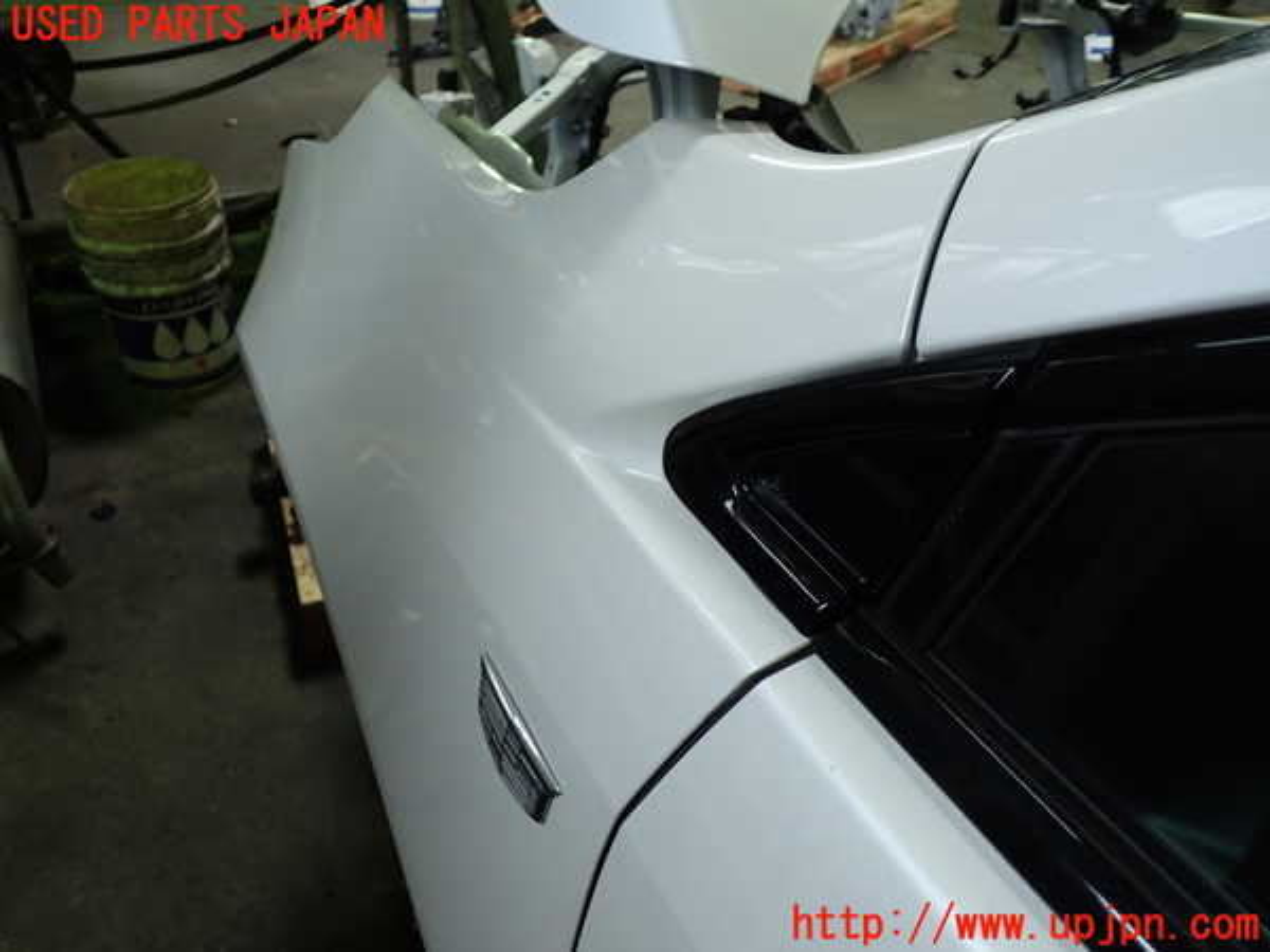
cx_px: 635
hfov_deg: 60.0
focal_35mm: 30
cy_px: 476
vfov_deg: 46.8
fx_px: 1101
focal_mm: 5.4
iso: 200
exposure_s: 1/50
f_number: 2.3
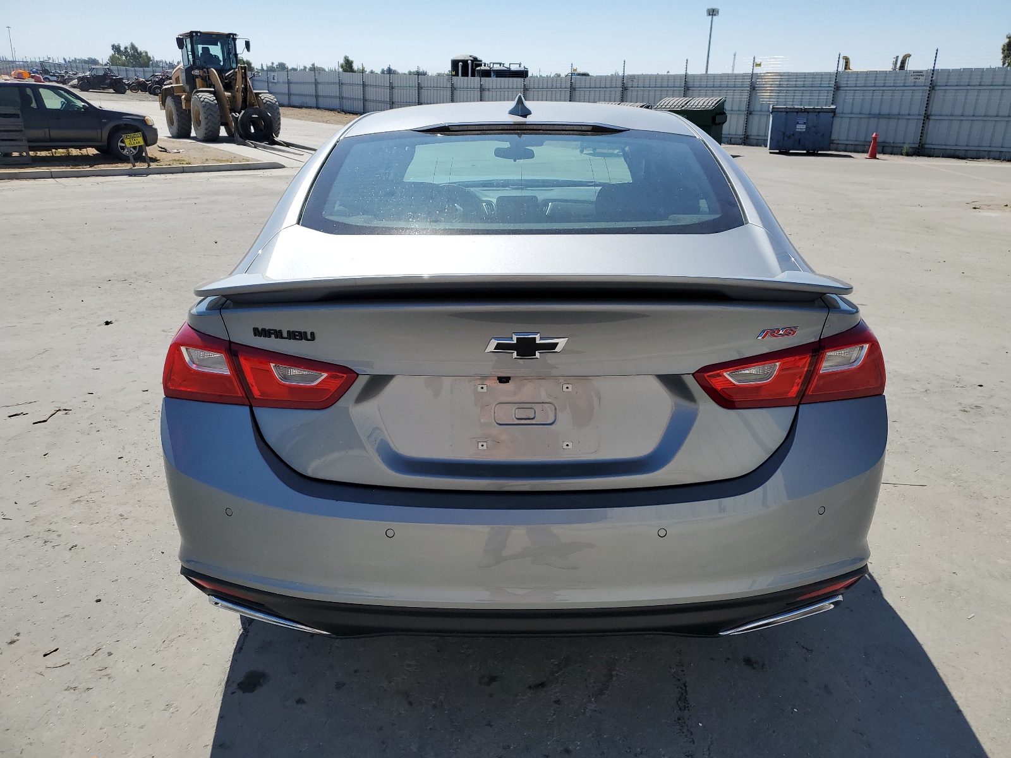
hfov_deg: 67.3
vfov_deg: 53.1
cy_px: 379
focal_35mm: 26
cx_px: 506
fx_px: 759
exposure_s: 1/5000
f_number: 1.5
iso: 50
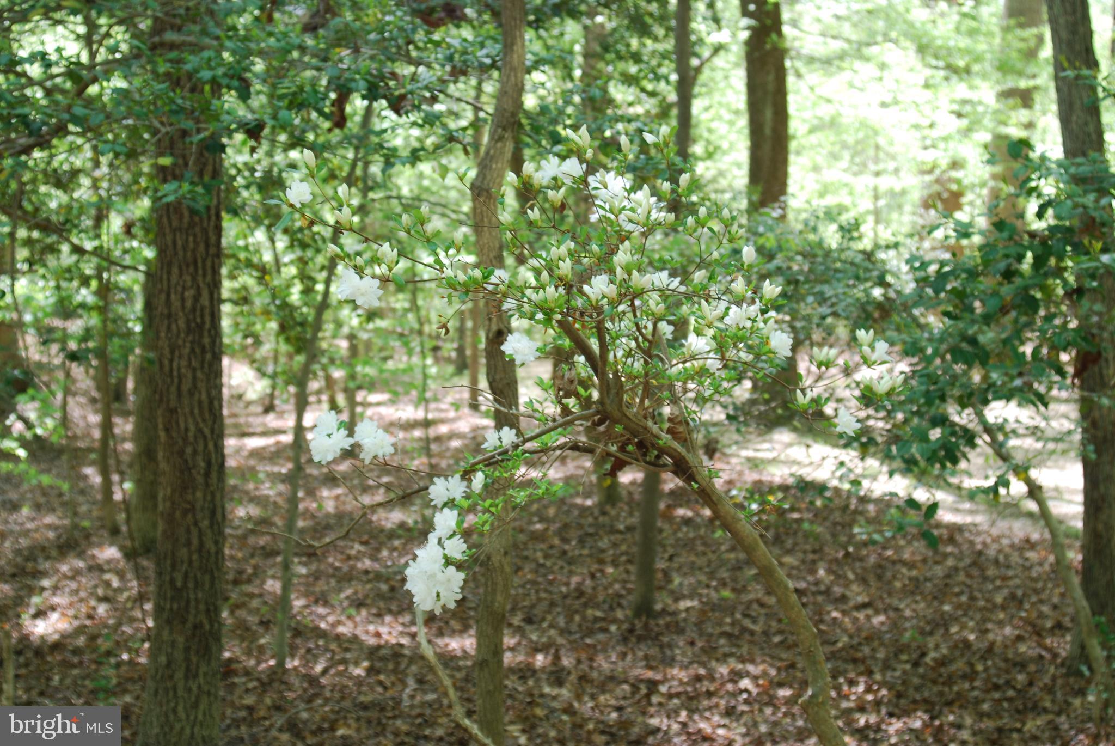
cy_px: 373
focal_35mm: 57
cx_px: 558
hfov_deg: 35.0
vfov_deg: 23.8
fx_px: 1767
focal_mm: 38
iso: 200
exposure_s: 1/60
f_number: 6.3
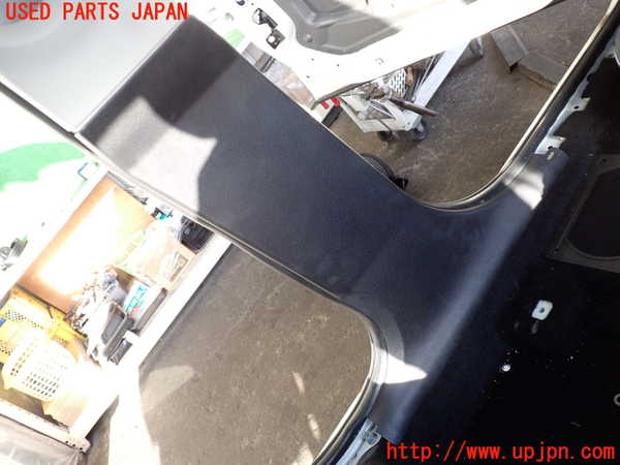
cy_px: 232
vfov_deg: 46.8
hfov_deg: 60.0
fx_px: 537
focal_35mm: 30
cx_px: 310
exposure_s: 1/125
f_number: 2.3
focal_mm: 5.4
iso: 320
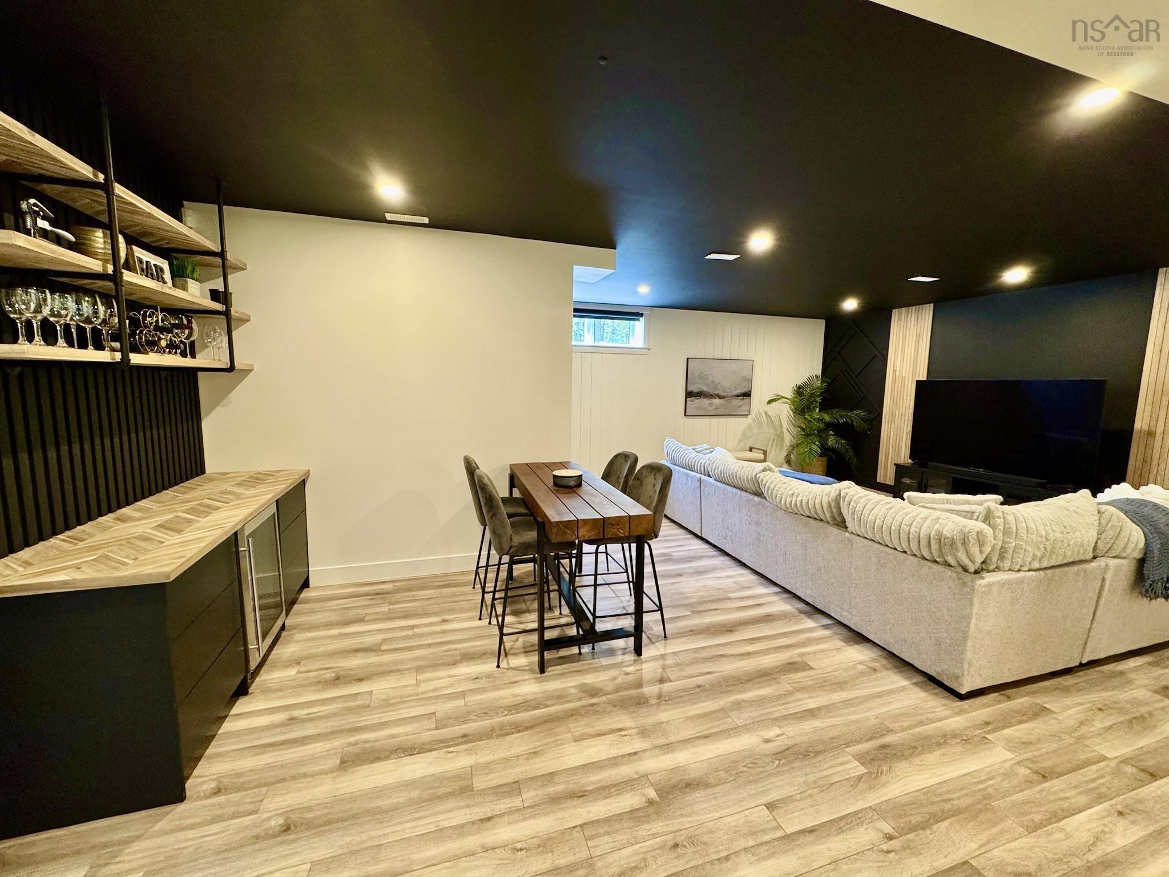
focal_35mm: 14
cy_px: 438
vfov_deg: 85.7
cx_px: 584
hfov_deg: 102.1
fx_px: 473
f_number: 2.2
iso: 250
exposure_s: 1/60
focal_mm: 2.22
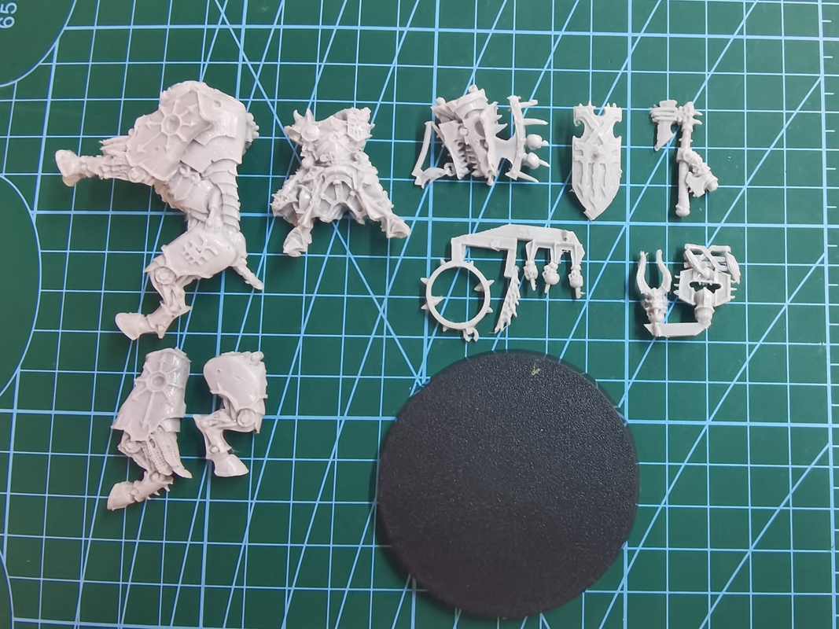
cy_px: 314
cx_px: 420
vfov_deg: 53.1
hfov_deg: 67.3
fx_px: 630
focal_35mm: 26
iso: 500
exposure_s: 1/25
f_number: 2.2
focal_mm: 2.26
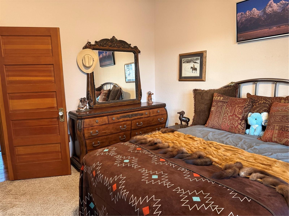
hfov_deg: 71.6
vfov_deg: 56.8
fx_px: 200
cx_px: 144
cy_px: 108
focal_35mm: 24
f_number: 1.78
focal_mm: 6.76
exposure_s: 1/60
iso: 320
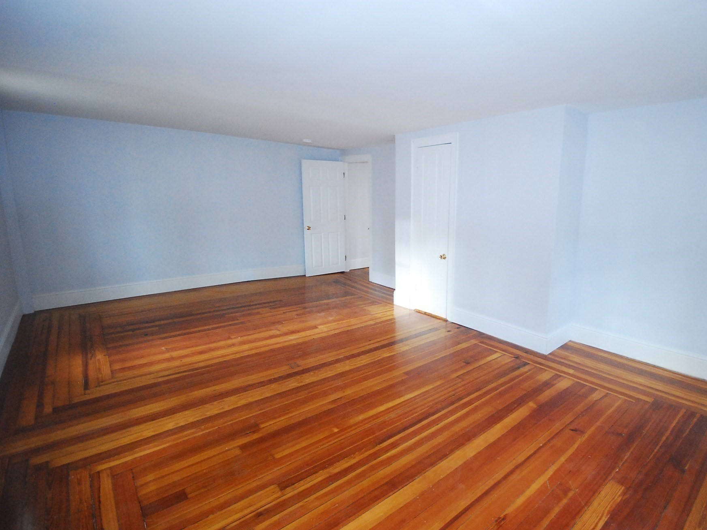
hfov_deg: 90.1
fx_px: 347
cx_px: 415
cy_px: 260
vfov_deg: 74.7
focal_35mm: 17
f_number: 4
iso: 1600
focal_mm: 10
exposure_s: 1/30
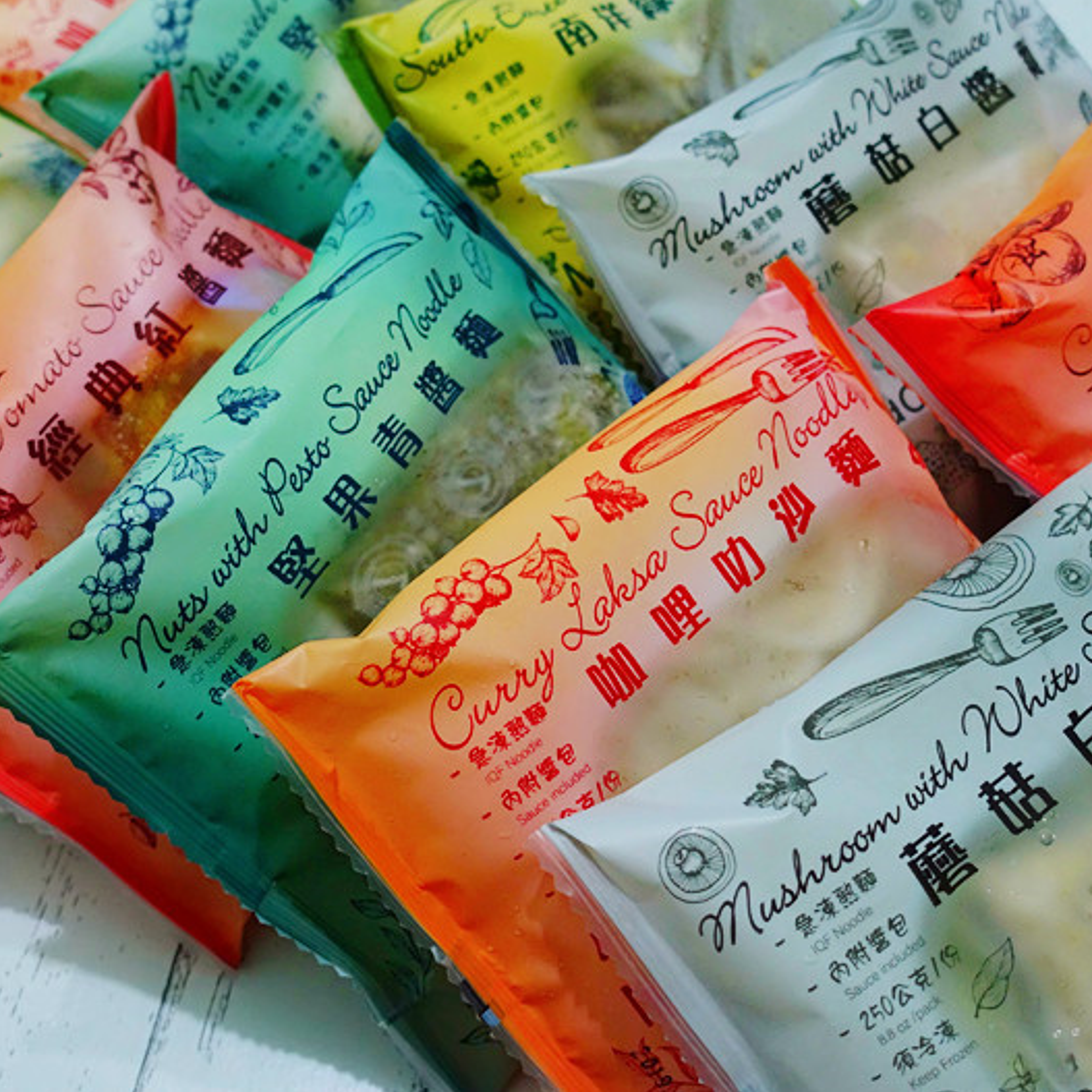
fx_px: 1749
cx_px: 460
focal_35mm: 49
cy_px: 546
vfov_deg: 34.7
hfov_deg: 34.6
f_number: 2.8
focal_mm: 13.92
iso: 500
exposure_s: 1/40
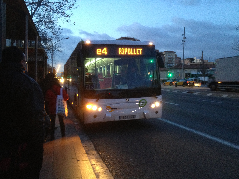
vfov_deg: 40.7
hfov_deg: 52.6
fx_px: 242
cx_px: 120
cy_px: 90
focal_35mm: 35
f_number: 2.4
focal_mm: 4.28
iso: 320
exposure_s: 1/20
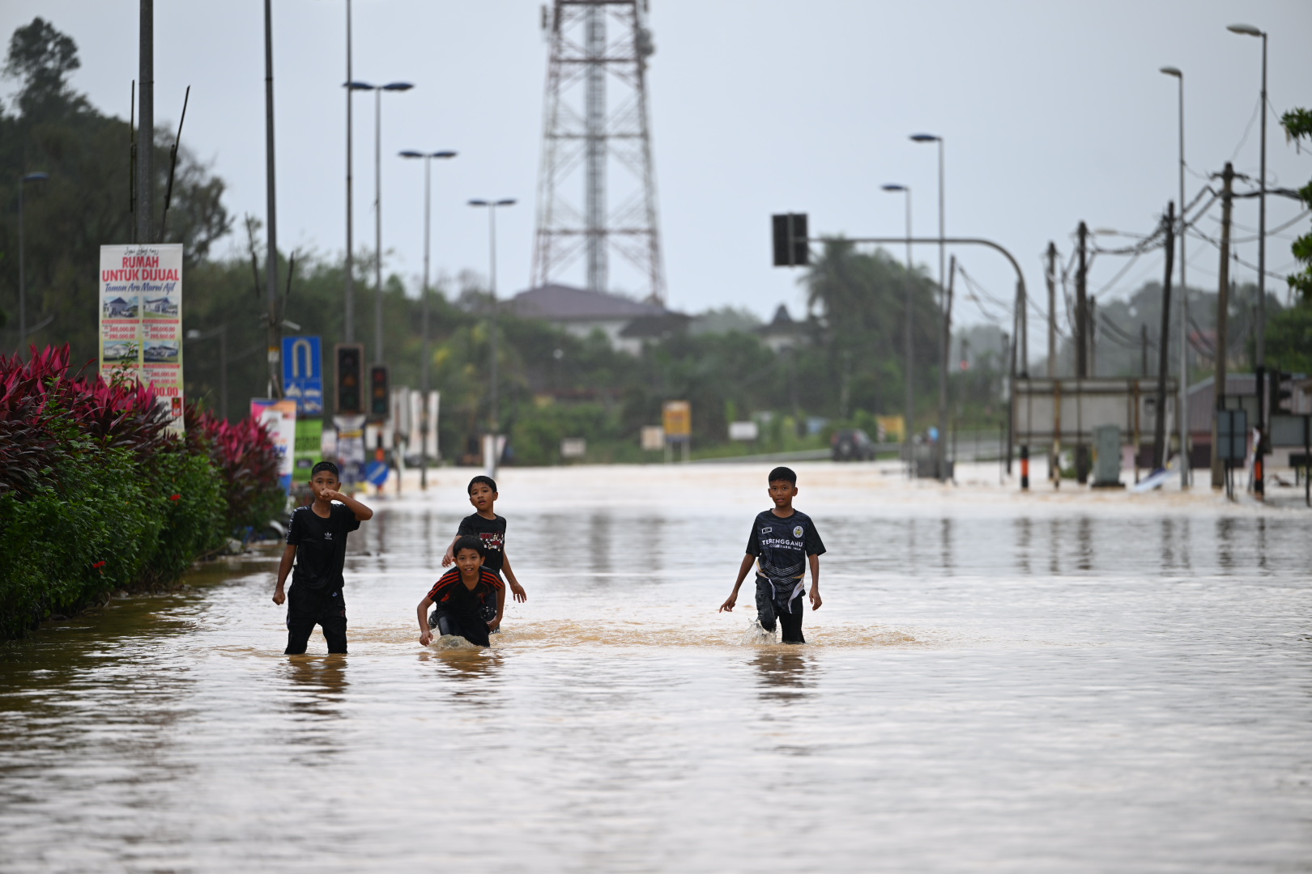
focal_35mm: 200
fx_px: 7288
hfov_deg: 10.3
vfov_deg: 6.9
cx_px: 656
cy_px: 437
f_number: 2.8
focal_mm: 200
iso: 64
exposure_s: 1/500
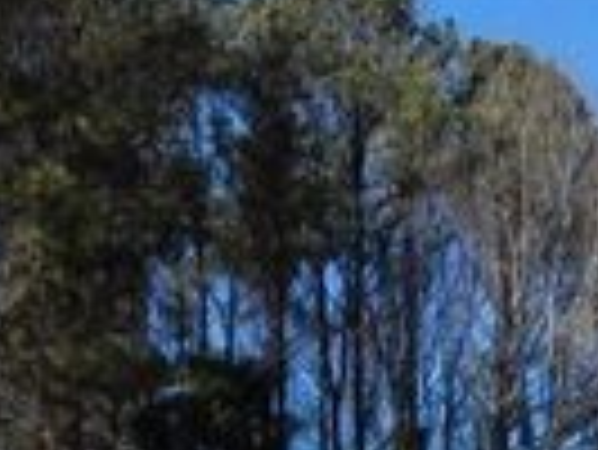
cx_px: 598
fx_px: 1625
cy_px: 812
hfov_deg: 20.2
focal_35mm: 94
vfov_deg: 14.0
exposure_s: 1/2000
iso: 800
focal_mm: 4.5
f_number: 5.6
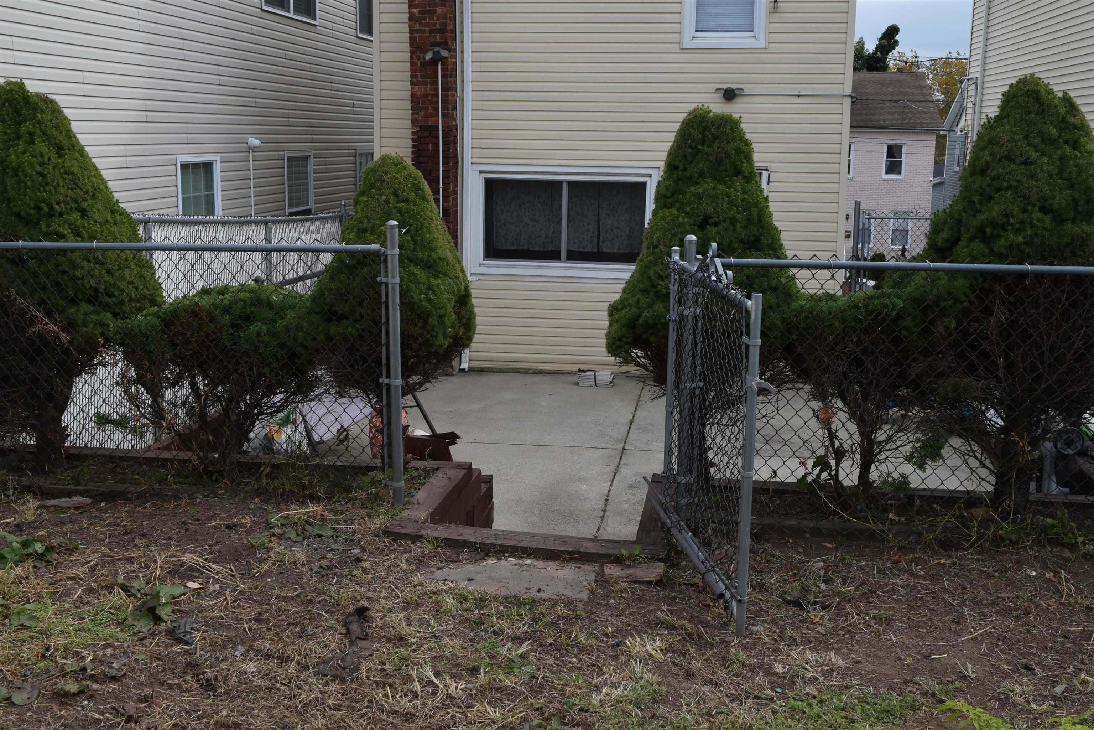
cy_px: 365
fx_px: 1140
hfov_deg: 51.3
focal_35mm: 38
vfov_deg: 35.5
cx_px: 547
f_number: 9
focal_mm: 25
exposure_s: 1/320
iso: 200
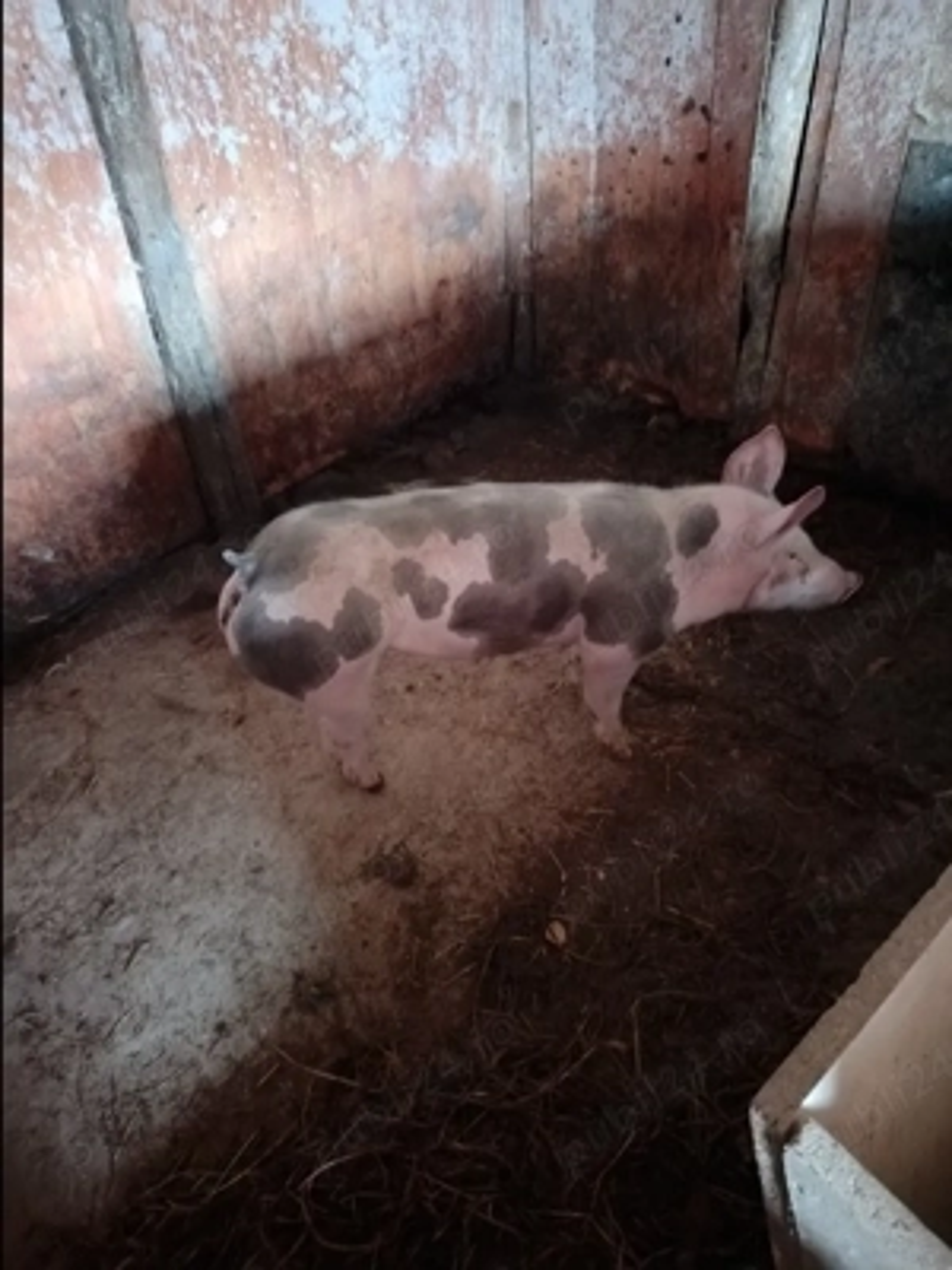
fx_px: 880
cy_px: 635
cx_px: 476
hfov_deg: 56.8
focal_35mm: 24
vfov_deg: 71.6
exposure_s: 1/10
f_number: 1.75
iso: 18731
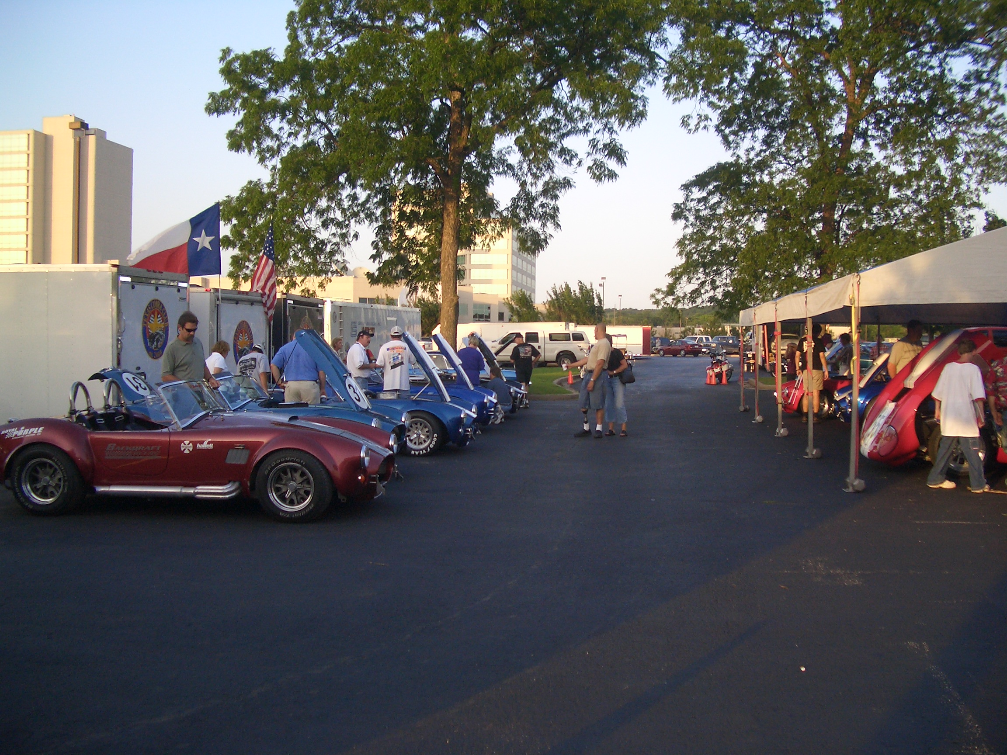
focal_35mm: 35
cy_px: 378
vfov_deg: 40.7
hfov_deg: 52.6
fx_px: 1018
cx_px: 504
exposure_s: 1/250
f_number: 2.6
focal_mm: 5.8
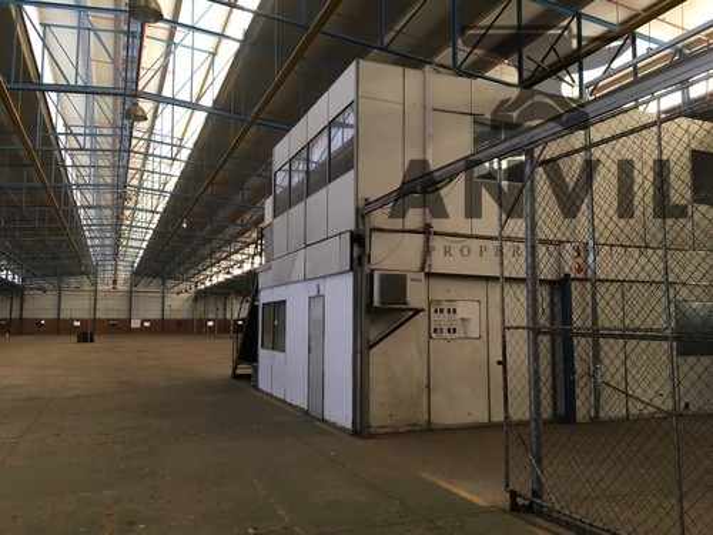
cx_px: 356
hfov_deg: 61.7
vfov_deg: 48.2
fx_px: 597
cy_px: 268
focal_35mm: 29
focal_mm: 4.15
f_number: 2.2
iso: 64
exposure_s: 1/33
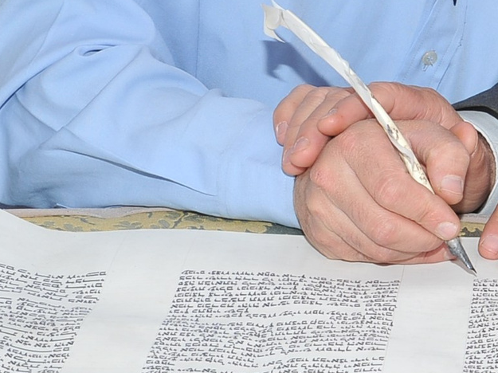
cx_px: 704
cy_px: -77
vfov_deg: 7.5
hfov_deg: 9.8
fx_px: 2832
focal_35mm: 197
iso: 500
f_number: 13
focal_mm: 50
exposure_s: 1/250
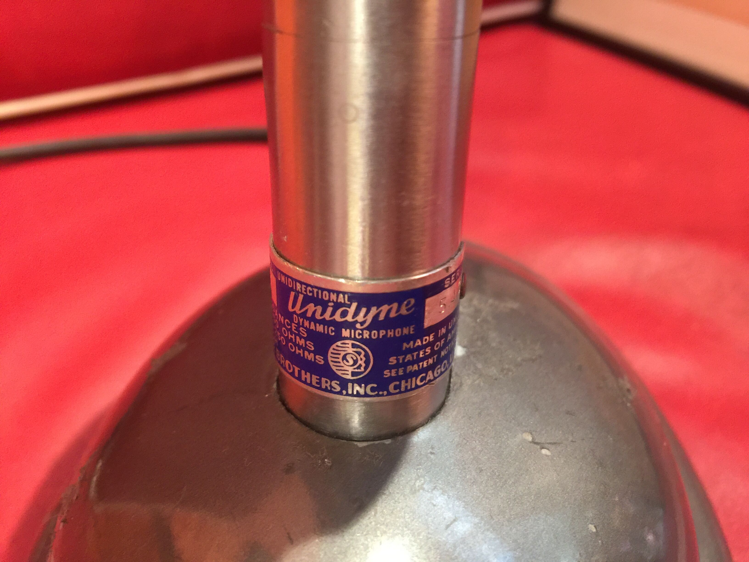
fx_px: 627
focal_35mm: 29
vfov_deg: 48.2
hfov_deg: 61.7
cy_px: 281
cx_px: 374
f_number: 2.2
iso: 125
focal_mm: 4.15
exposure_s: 1/10
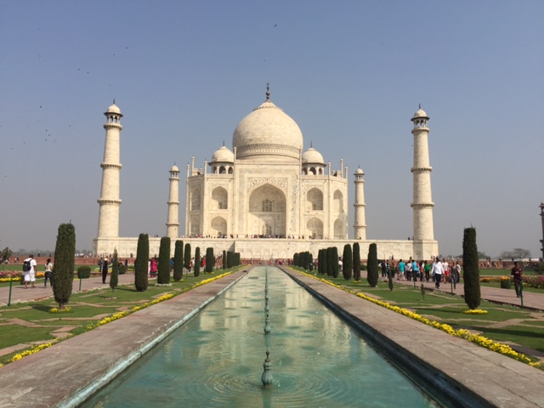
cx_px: 272
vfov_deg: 48.2
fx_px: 456
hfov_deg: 61.7
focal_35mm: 29
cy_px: 204
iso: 32
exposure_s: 1/3597
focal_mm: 4.15
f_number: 2.2
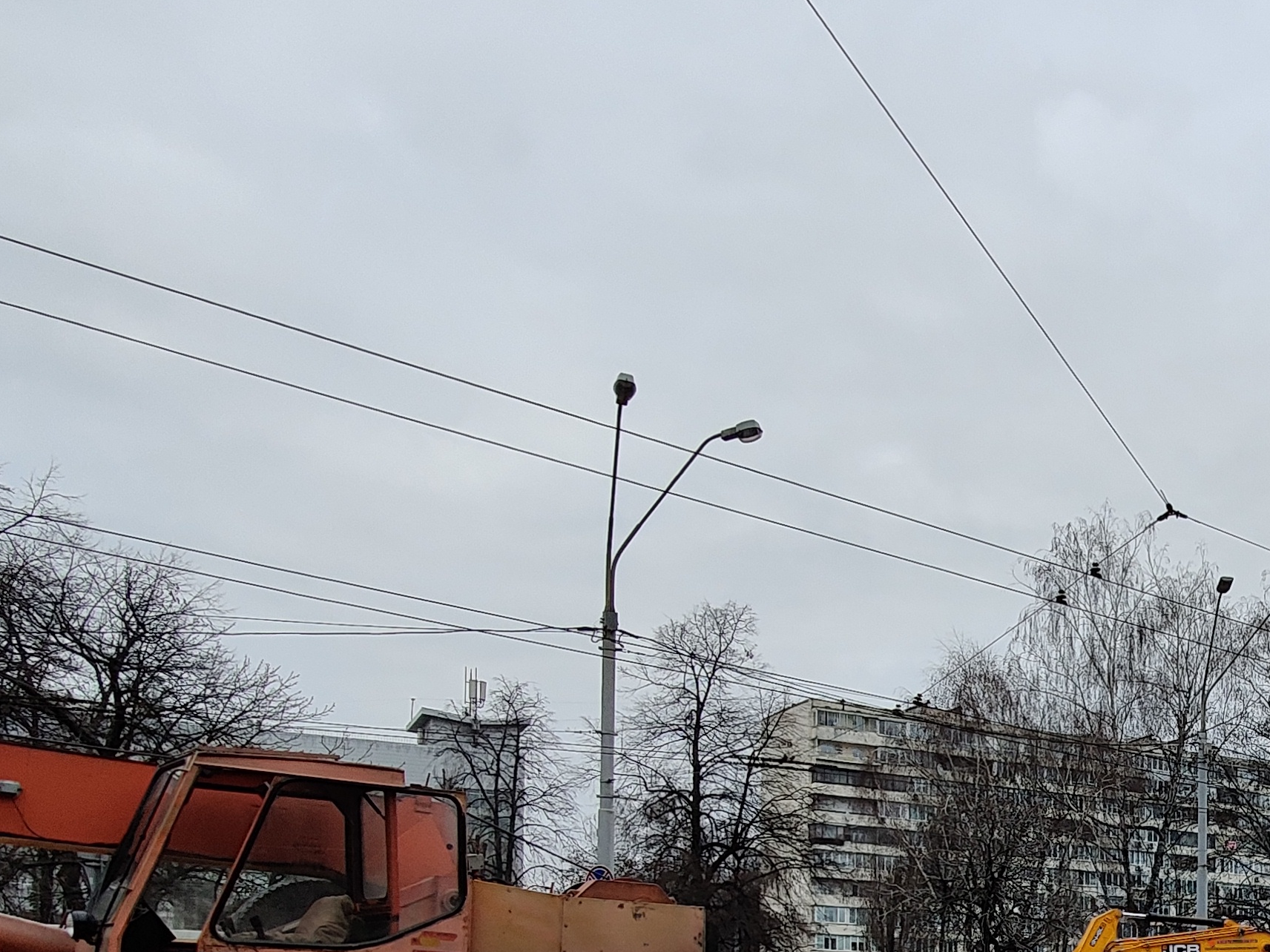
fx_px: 1284
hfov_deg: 45.1
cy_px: 990
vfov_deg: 36.0
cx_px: 1251
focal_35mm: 35
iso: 100
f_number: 2.2
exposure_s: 1/229
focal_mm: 2.25
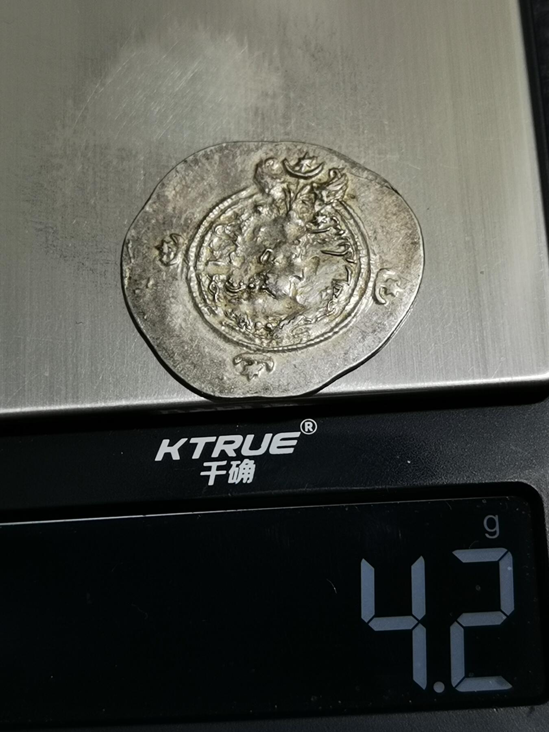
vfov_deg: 27.4
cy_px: 366
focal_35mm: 71
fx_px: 1501
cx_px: 274
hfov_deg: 20.7
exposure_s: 1/100
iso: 80
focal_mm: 6.67
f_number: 1.9
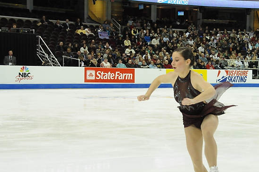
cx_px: 185
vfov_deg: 17.2
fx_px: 568
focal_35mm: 79
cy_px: 90
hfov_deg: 25.5
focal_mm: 36
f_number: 5.6
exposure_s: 1/640
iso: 3200
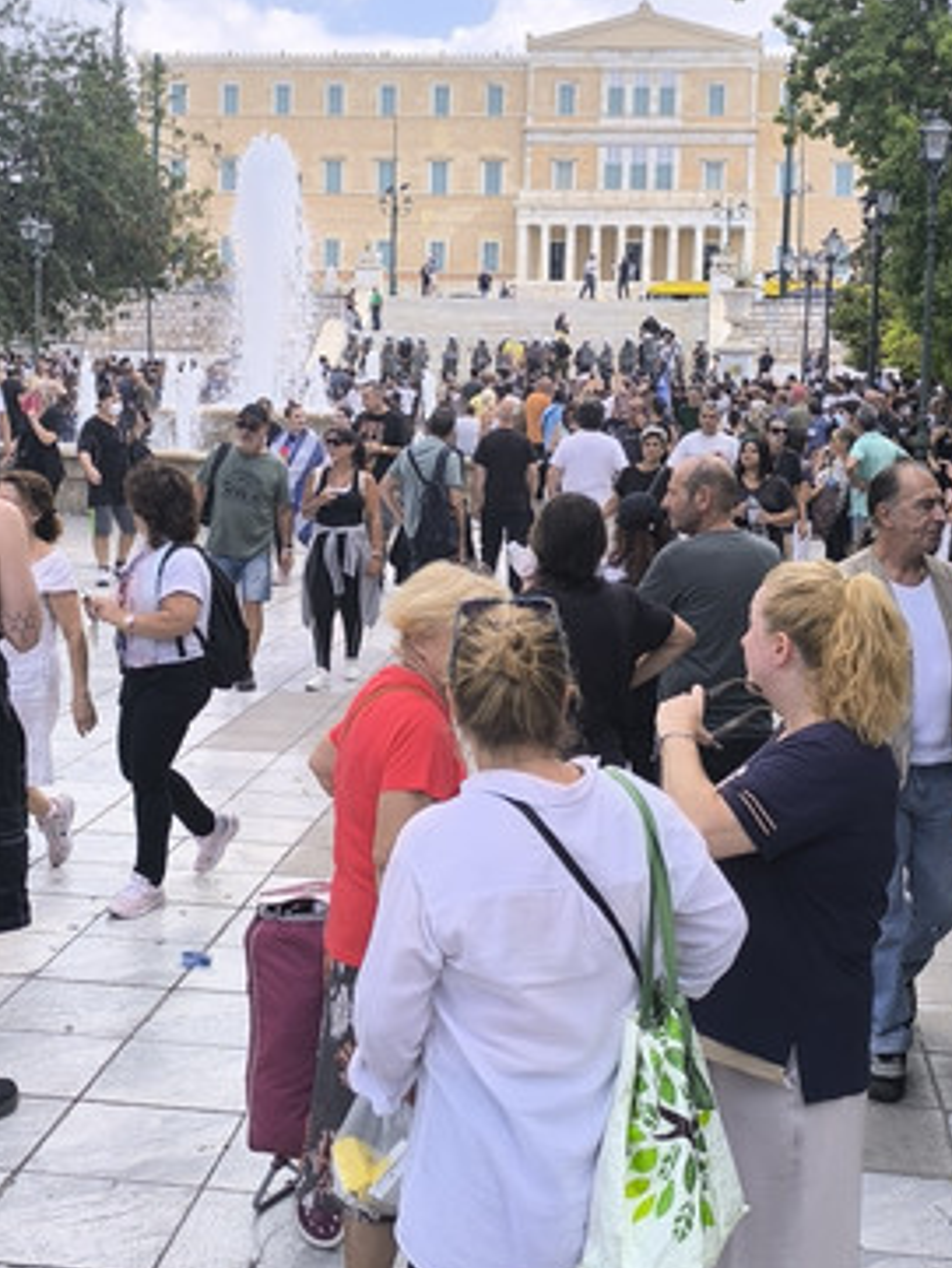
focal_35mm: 51
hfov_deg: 28.6
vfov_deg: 37.4
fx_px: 1869
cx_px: 457
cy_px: 555
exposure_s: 1/594
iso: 50
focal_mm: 6.14
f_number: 1.65
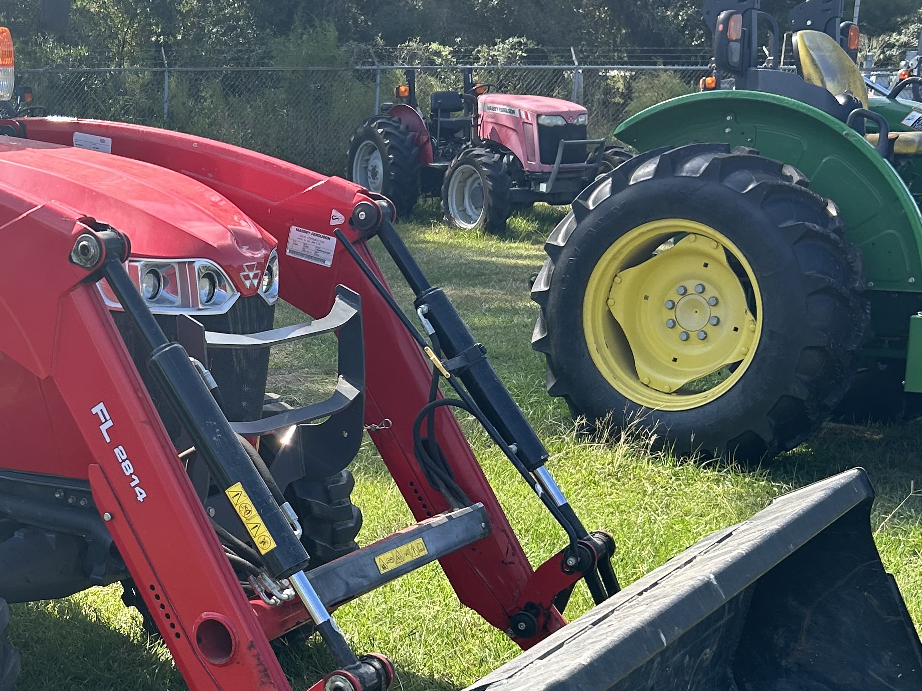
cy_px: 499
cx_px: 109
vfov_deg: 25.4
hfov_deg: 32.3
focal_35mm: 57
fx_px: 1518
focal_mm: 5.7
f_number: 1.5
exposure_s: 1/1183
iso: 50
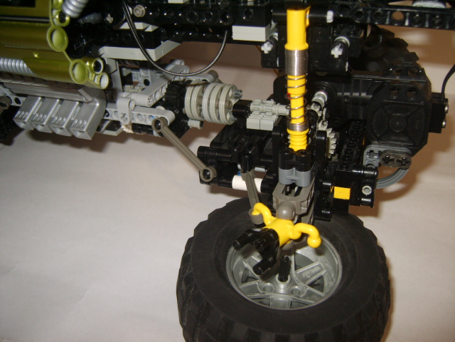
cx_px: 228
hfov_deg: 52.6
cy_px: 171
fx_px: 460
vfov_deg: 40.7
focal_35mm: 35
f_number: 2.8
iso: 100
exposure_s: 1/30
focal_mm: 7.4
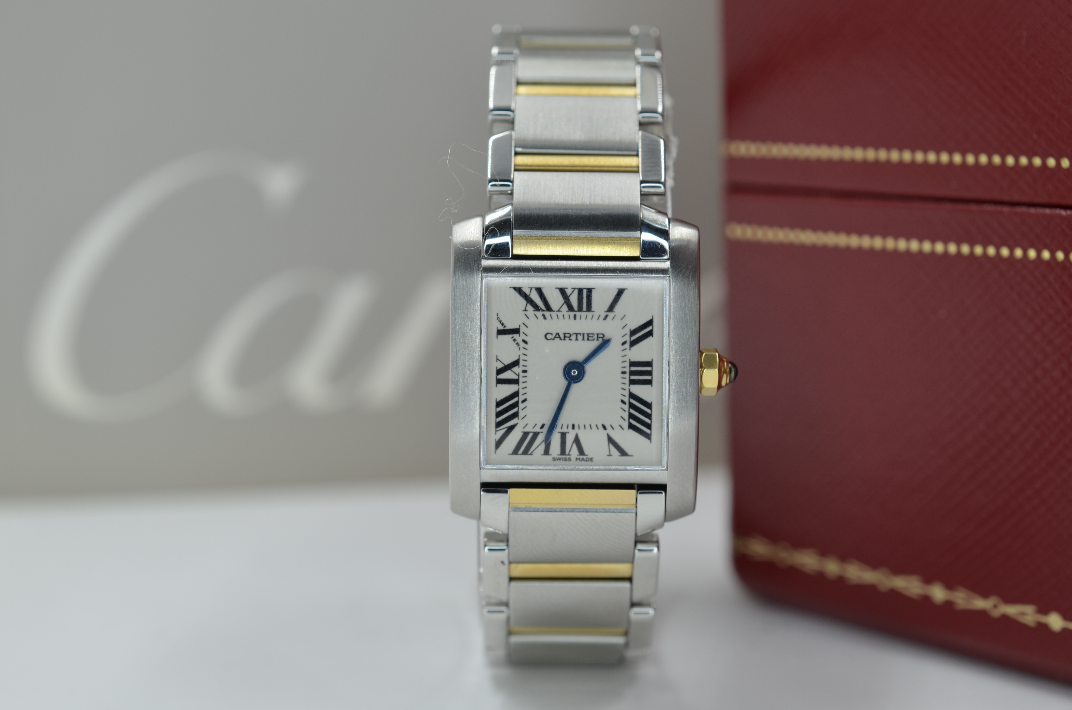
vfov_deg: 22.5
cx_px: 536
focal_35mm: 60
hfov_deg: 33.5
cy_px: 355
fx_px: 1783
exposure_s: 1/50
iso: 125
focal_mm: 40
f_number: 8
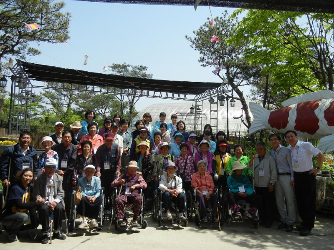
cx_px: 167
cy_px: 125
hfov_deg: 60.0
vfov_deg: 46.8
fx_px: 289
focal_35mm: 30
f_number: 7
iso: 160
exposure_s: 1/320
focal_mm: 5.4
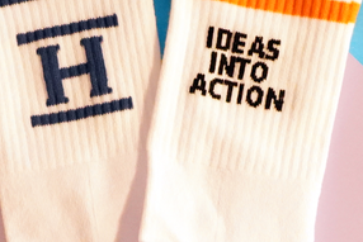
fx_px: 6033
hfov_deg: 3.4
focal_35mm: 598
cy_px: 240
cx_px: 122
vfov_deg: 2.3
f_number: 5.6
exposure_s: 1/25
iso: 12800
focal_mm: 171
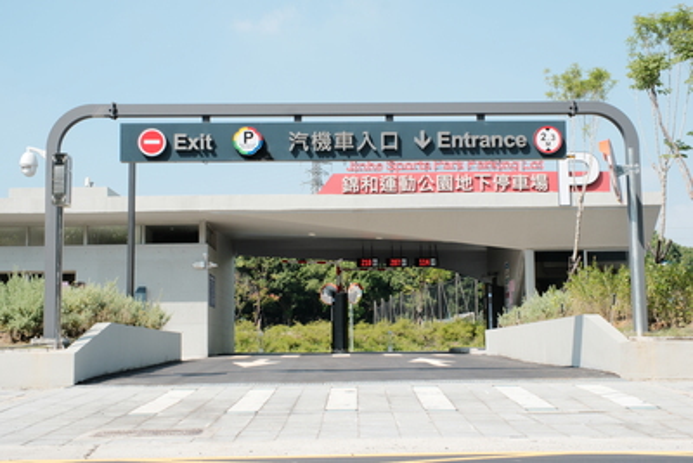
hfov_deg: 38.2
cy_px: 232
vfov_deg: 26.0
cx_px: 346
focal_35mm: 52
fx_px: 1001
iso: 250
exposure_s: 1/100
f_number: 11
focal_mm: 34.9
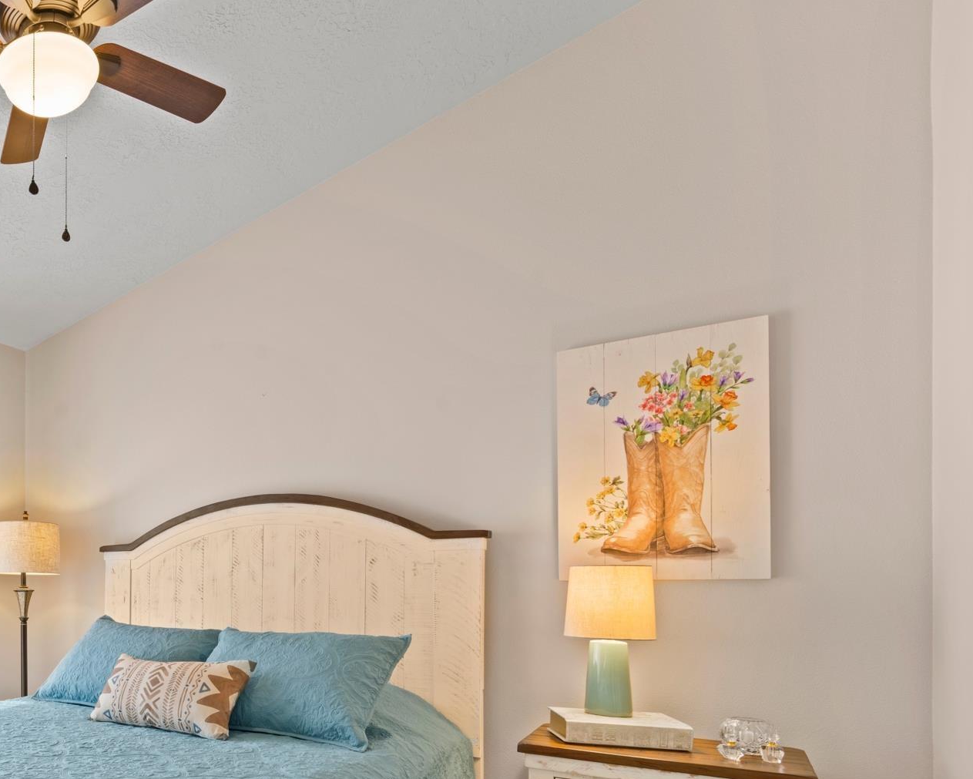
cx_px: 31
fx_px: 749
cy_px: 579
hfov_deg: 53.9
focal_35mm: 26
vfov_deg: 52.6
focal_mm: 14
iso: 100
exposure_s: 2
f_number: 9
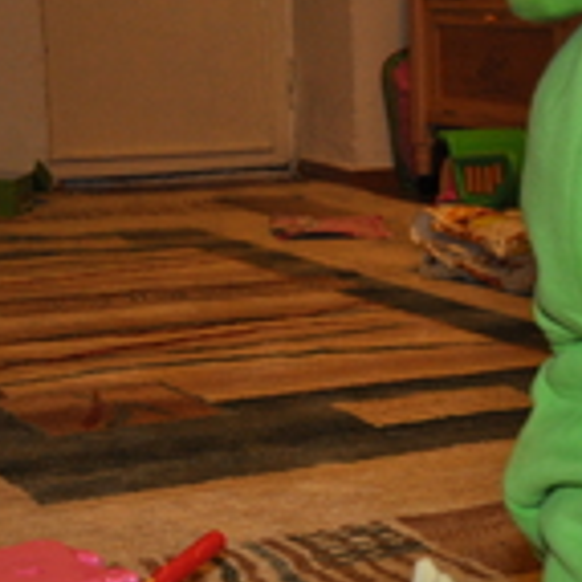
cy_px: 462
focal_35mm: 96
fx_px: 1826
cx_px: 745
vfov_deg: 18.0
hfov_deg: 17.1
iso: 800
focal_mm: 24
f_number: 4
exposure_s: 1/100
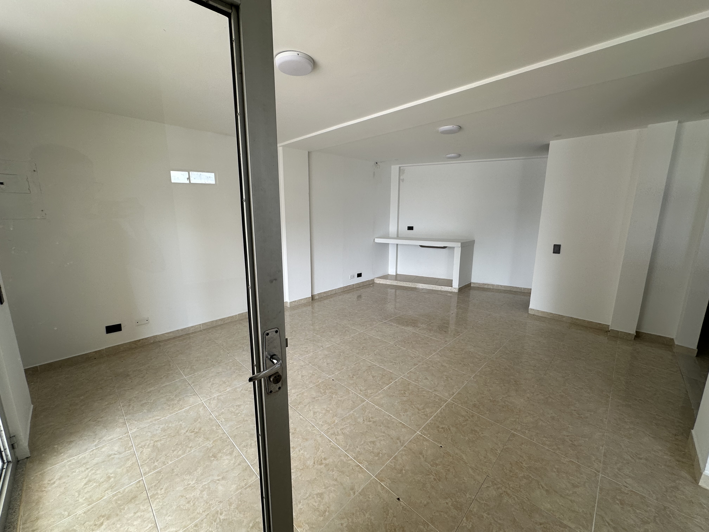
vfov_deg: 85.7
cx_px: 354
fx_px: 287
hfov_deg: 102.1
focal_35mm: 14
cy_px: 266
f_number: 2.2
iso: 50
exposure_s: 1/99
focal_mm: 2.22
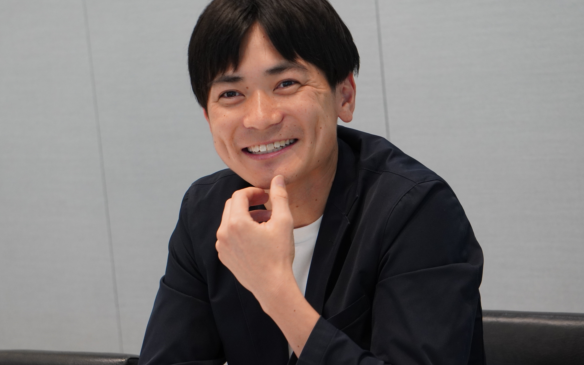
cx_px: 306
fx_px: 2196
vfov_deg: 9.5
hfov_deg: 15.1
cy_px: 184
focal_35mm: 138
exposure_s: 1/60
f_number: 6.3
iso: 1000
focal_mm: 80
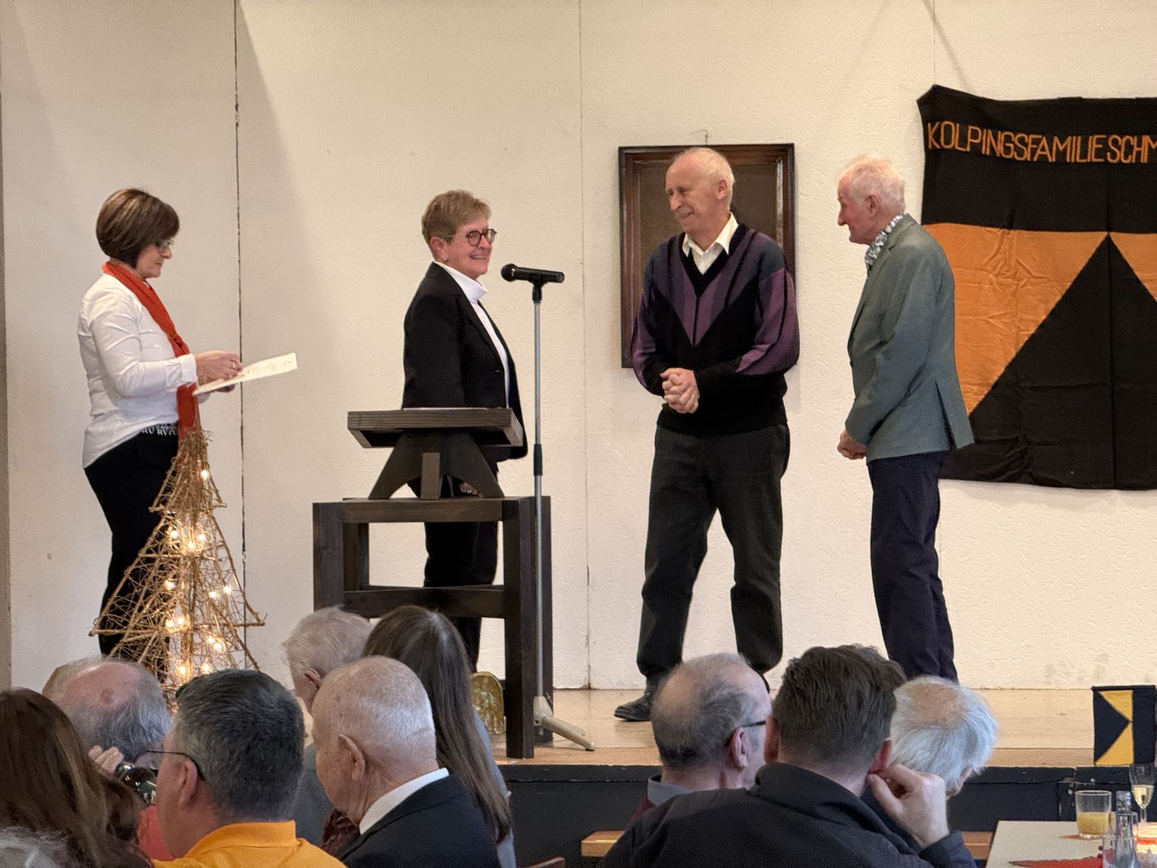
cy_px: 434
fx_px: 4011
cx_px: 578
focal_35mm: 120
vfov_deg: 12.3
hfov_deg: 16.4
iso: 500
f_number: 2.8
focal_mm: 15.66
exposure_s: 1/50
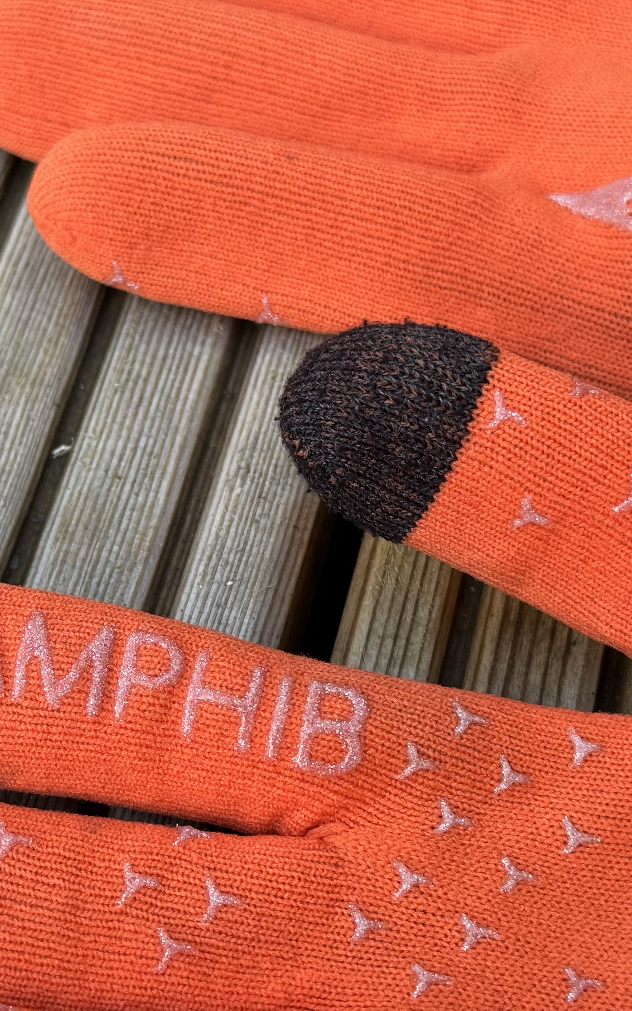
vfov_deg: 30.2
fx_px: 1874
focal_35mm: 68
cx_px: 284
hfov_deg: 19.1
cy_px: 505
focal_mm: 6.76
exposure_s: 1/90
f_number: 1.78
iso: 100
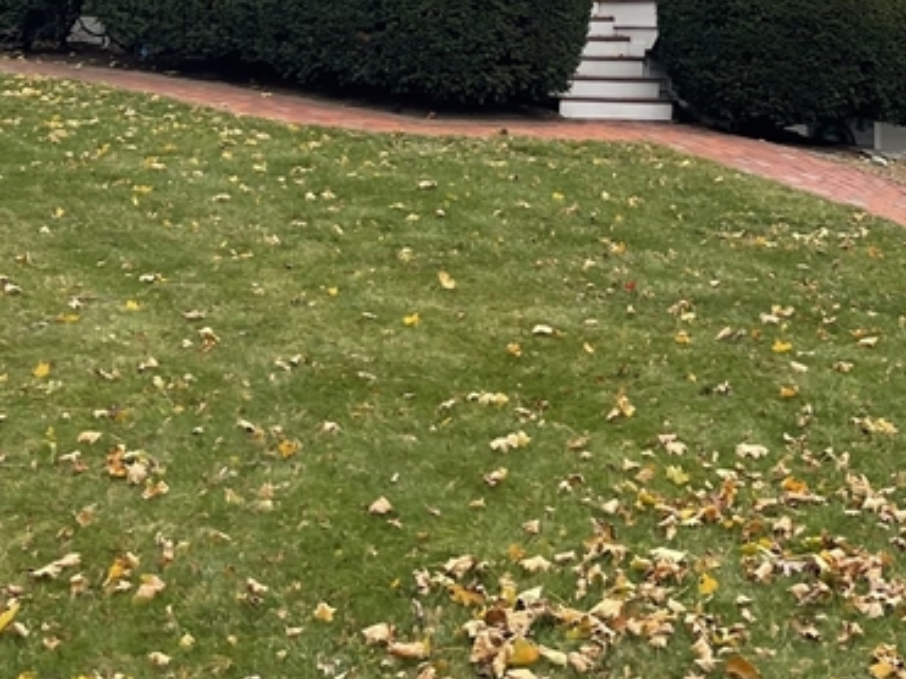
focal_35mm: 69
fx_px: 1805
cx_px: 620
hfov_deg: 28.0
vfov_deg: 19.4
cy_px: -239
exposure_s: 1/512
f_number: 1.6
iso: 32
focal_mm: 5.1
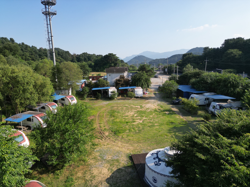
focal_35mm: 24
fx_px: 173
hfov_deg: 71.6
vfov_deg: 56.8
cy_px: 94
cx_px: 125
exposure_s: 1/2000
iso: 100
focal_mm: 6.72
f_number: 1.7
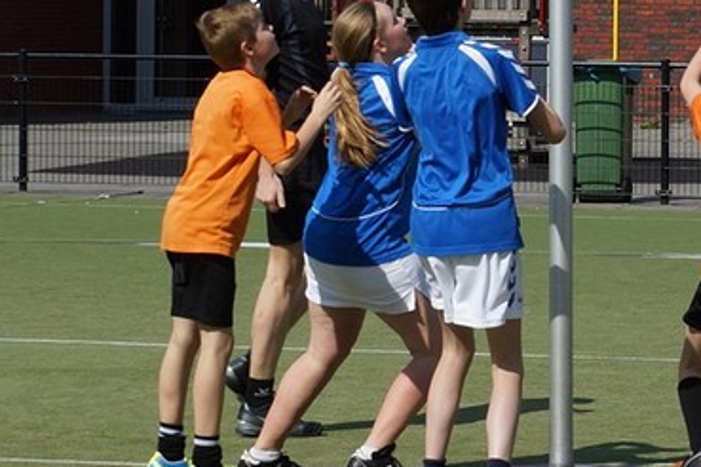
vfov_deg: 7.3
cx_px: 900
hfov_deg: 10.7
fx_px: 3649
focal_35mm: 187
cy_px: -95
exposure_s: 1/320
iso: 100
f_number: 9
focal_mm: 45
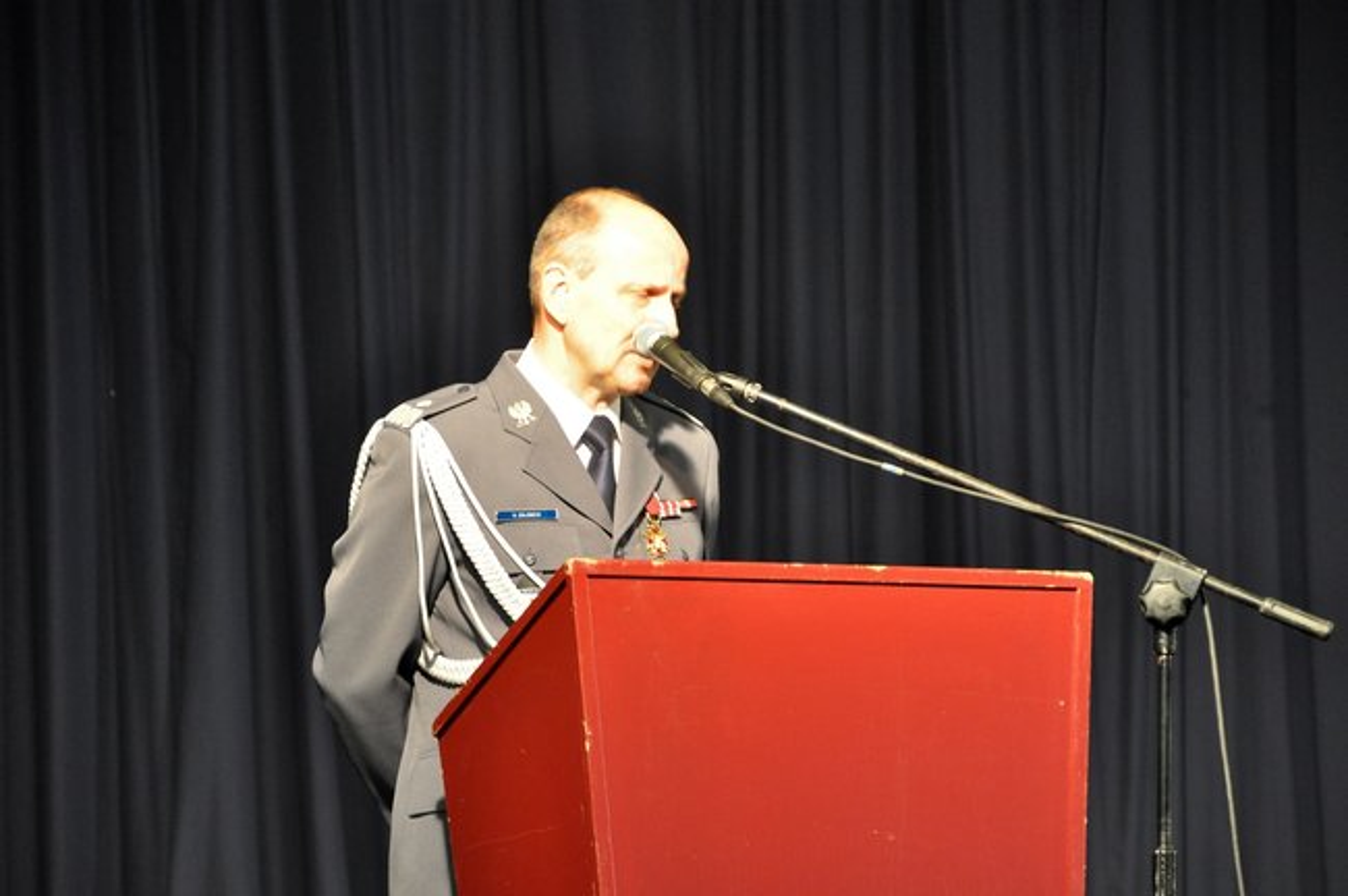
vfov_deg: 7.9
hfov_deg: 11.8
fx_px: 6509
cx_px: 674
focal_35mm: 174
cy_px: 448
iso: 1600
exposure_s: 1/25
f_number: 5.6
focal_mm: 116
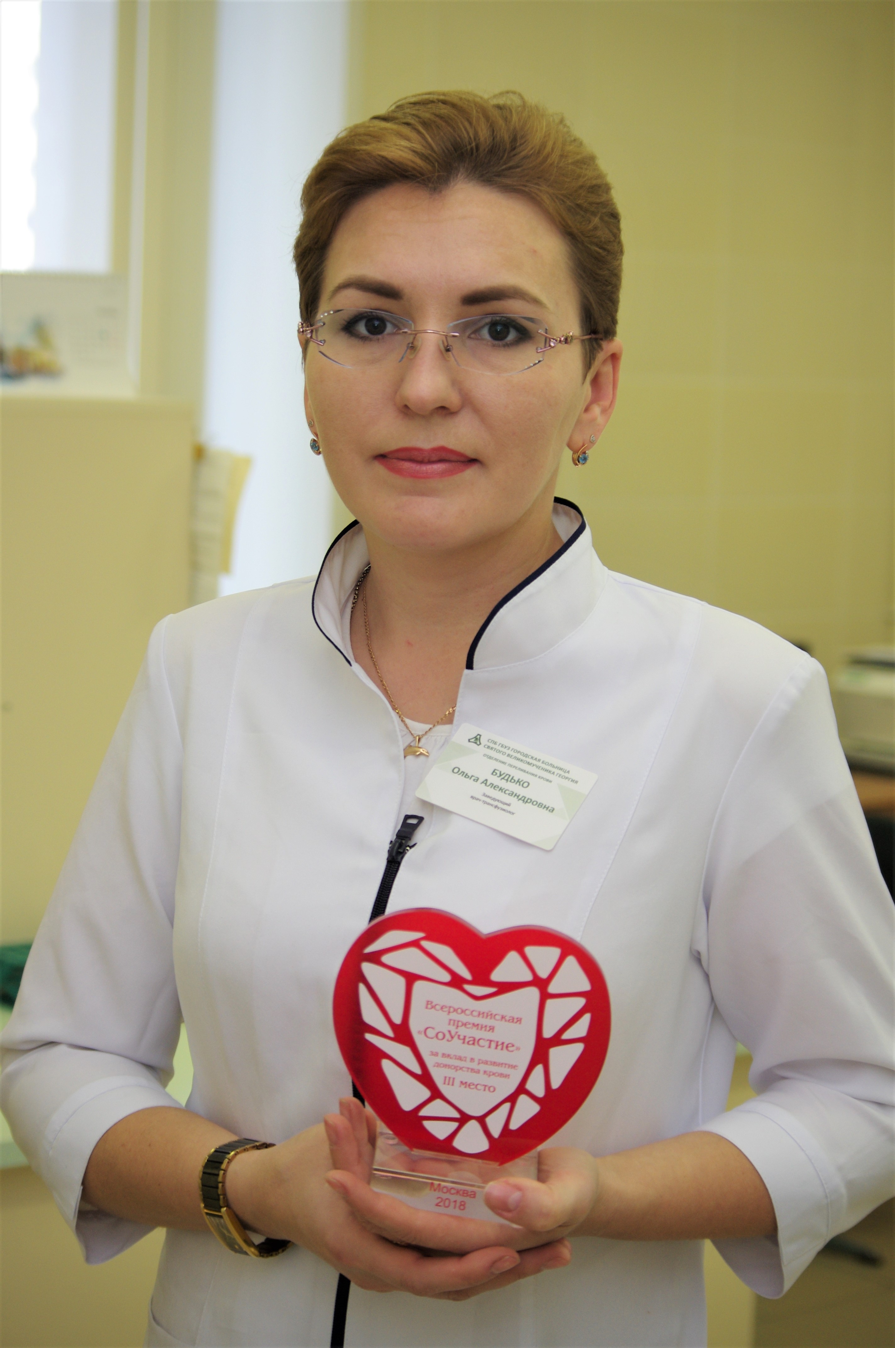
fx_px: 2804
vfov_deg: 27.0
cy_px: 674
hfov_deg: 18.1
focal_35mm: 75
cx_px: 448
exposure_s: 1/80
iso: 400
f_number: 4
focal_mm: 50
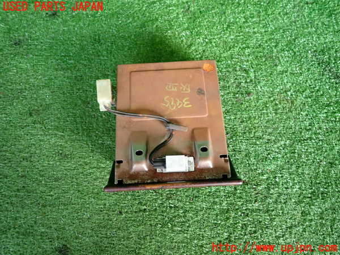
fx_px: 246
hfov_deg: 69.4
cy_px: 128
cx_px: 170
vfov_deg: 54.9
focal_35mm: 25
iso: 200
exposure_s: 1/80
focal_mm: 4.5
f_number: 2
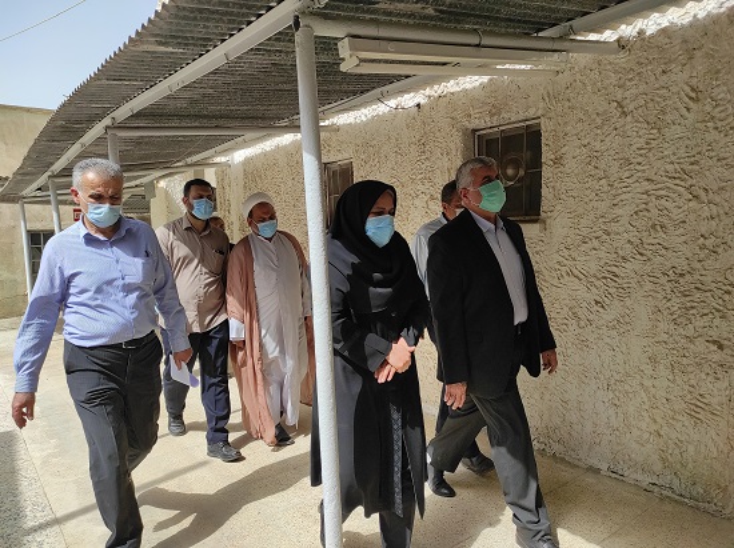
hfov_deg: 69.5
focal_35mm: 25
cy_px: 274
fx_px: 529
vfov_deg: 54.8
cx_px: 367
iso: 100
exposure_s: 1/1560
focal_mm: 5.43
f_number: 1.89
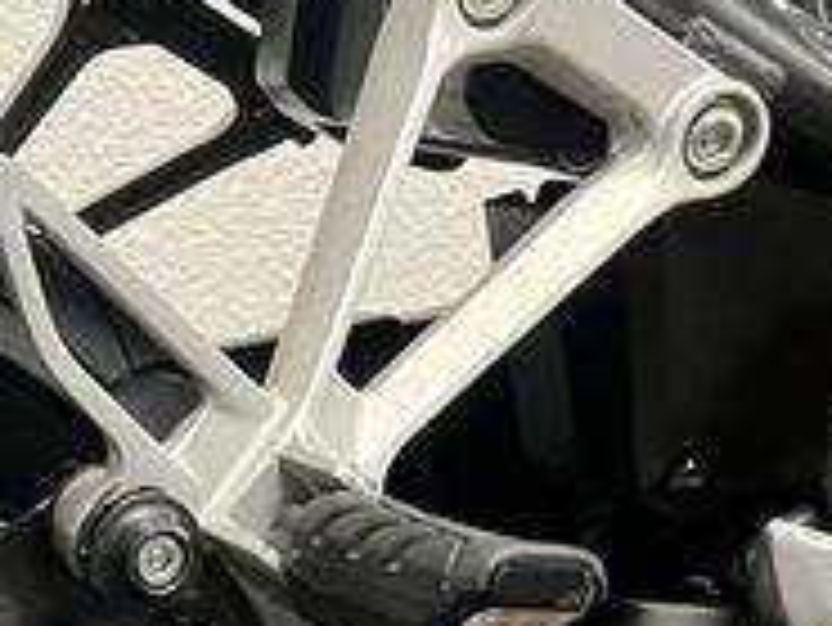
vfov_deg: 15.3
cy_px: 905
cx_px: -72
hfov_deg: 20.8
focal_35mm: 90
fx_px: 2165
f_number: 1.6
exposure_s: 1/50
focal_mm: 5.1
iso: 500
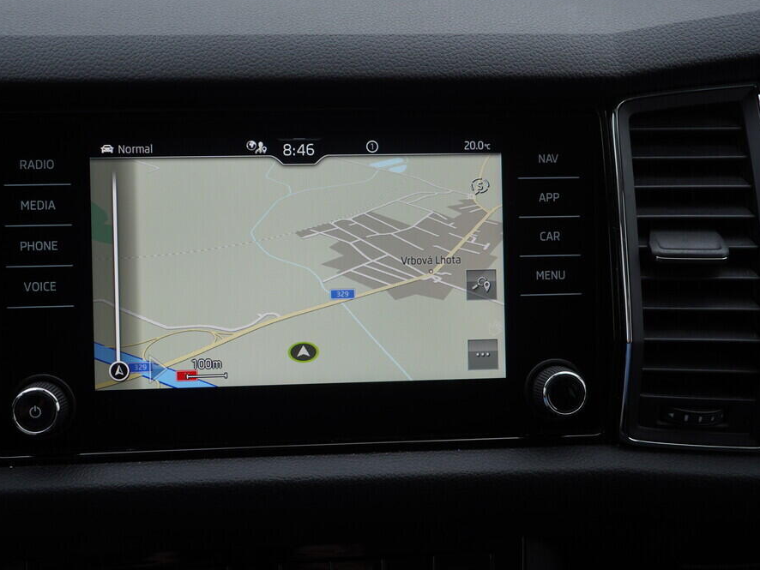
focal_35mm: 40
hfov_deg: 46.6
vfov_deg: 36.0
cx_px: 324
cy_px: 280
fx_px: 878
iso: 125
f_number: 4
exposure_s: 1/80
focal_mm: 24
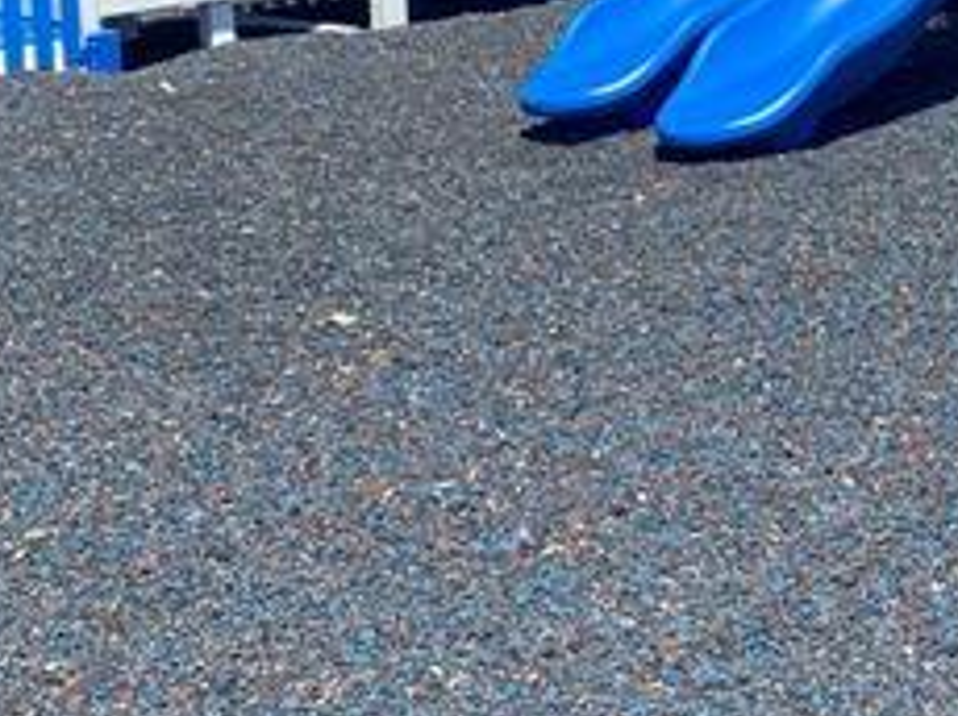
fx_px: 3207
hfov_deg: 16.5
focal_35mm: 116
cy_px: -50
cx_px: 1012
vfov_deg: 12.5
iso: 32
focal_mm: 4.25
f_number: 1.8
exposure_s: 1/919
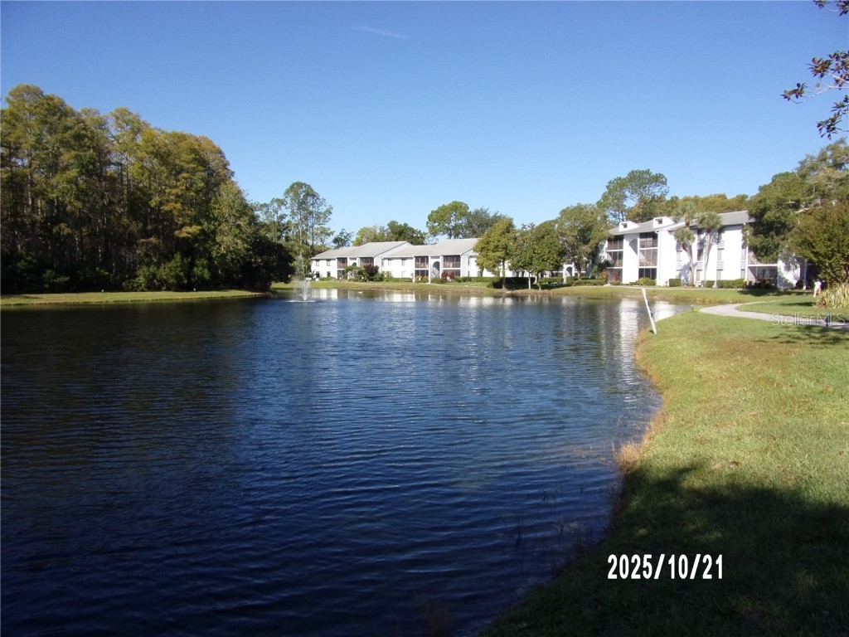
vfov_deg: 56.8
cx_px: 424
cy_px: 318
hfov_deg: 71.6
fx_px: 589
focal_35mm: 24
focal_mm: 4.3
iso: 80
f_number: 3.3
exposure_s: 1/900
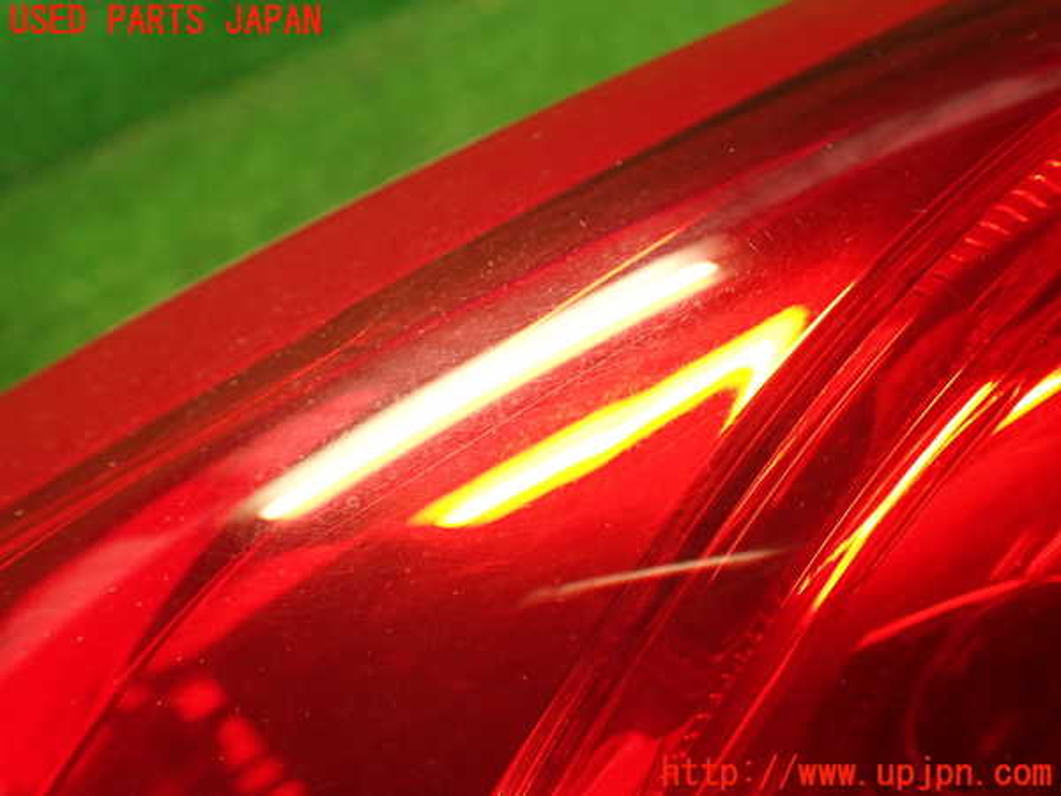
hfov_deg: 56.8
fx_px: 981
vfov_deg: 44.2
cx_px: 530
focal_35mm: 32
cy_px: 398
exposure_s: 1/30
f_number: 2.4
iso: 320
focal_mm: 5.79
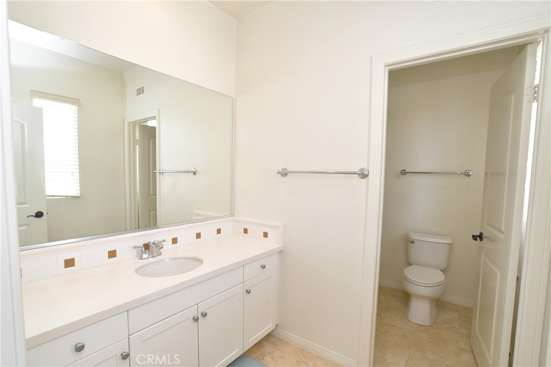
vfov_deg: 72.1
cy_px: 184
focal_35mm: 16
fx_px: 253
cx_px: 276
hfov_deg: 95.0
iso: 800
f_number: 7.1
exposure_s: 1/60
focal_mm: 11
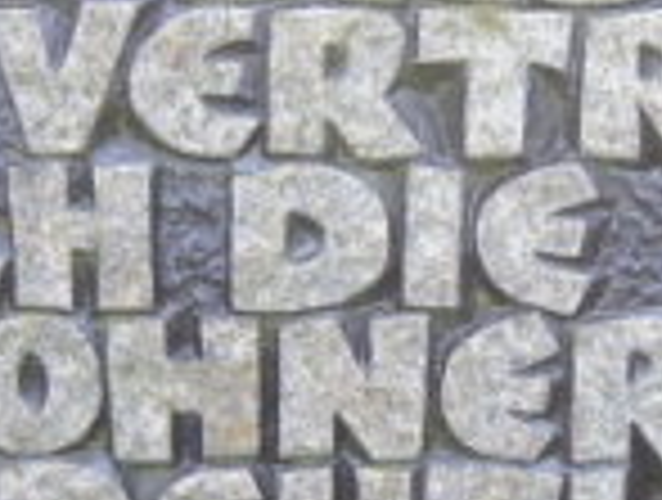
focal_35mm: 129
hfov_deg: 15.1
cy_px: 282
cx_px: 581
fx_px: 2473
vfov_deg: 11.5
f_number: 4
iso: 200
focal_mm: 22
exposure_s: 1/40
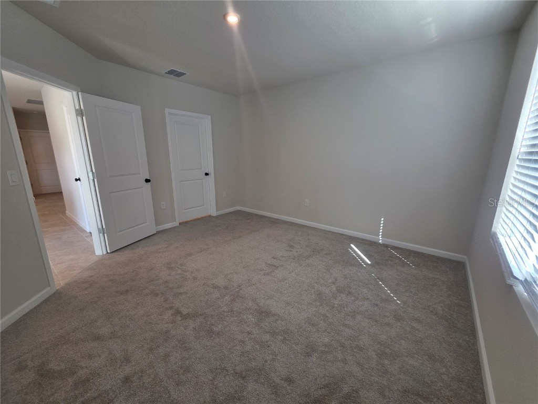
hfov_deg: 106.2
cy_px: 202
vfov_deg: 89.9
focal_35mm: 13
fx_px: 202
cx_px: 269
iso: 80
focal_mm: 2.2
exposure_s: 1/120
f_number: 1.9
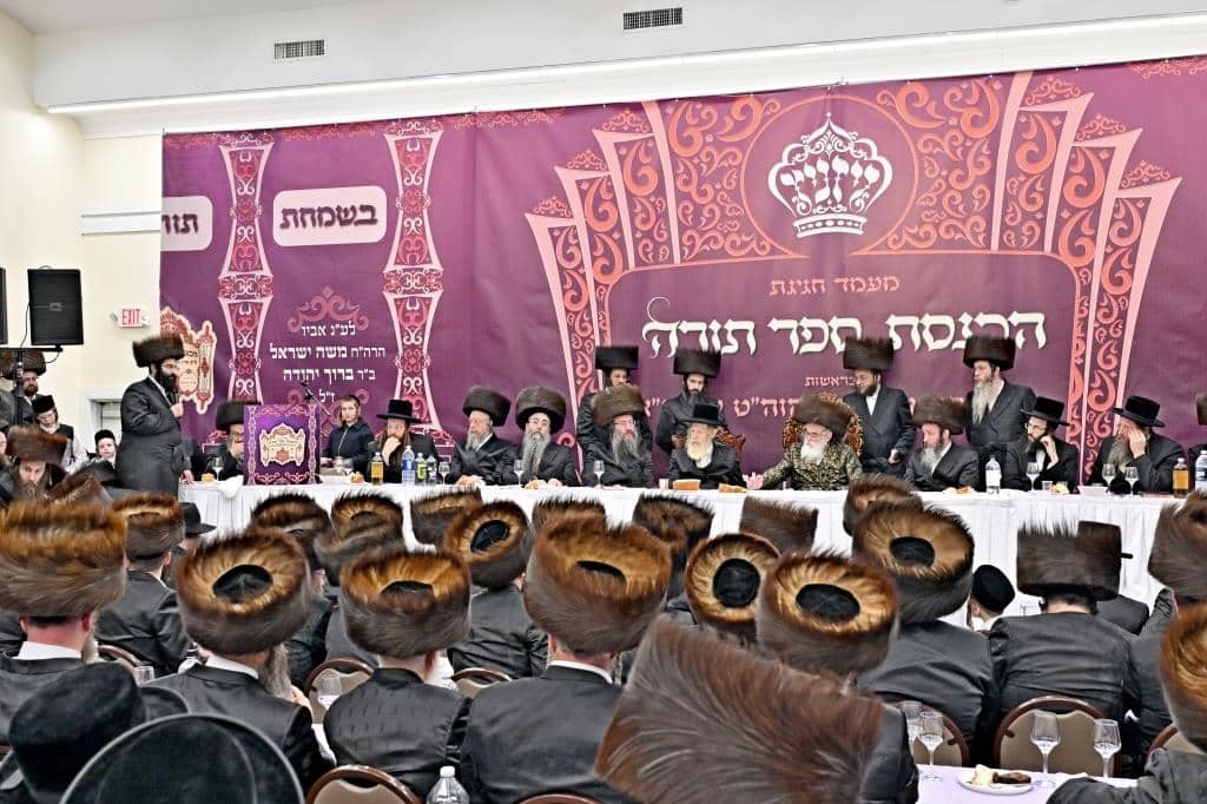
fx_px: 1207
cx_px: 604
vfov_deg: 36.8
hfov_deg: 53.1
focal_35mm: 36
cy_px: 402
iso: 500
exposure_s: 1/200
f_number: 4
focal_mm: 24
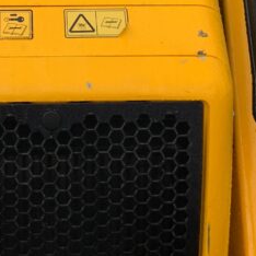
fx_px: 937
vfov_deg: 15.0
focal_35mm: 112
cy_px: -57
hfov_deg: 15.5
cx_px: 62
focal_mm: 3
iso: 16
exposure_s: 1/241
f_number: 1.8
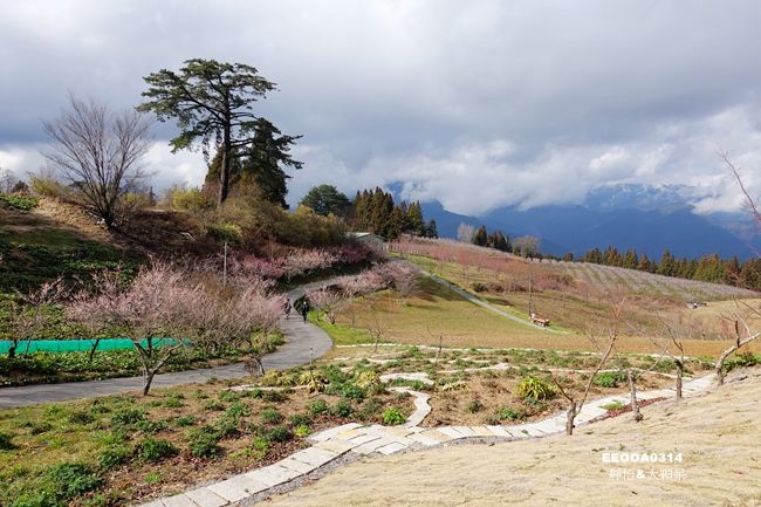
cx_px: 380
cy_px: 254
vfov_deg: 53.1
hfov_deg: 73.8
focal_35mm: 24
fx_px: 507
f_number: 5.6
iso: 125
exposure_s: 1/500
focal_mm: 8.8
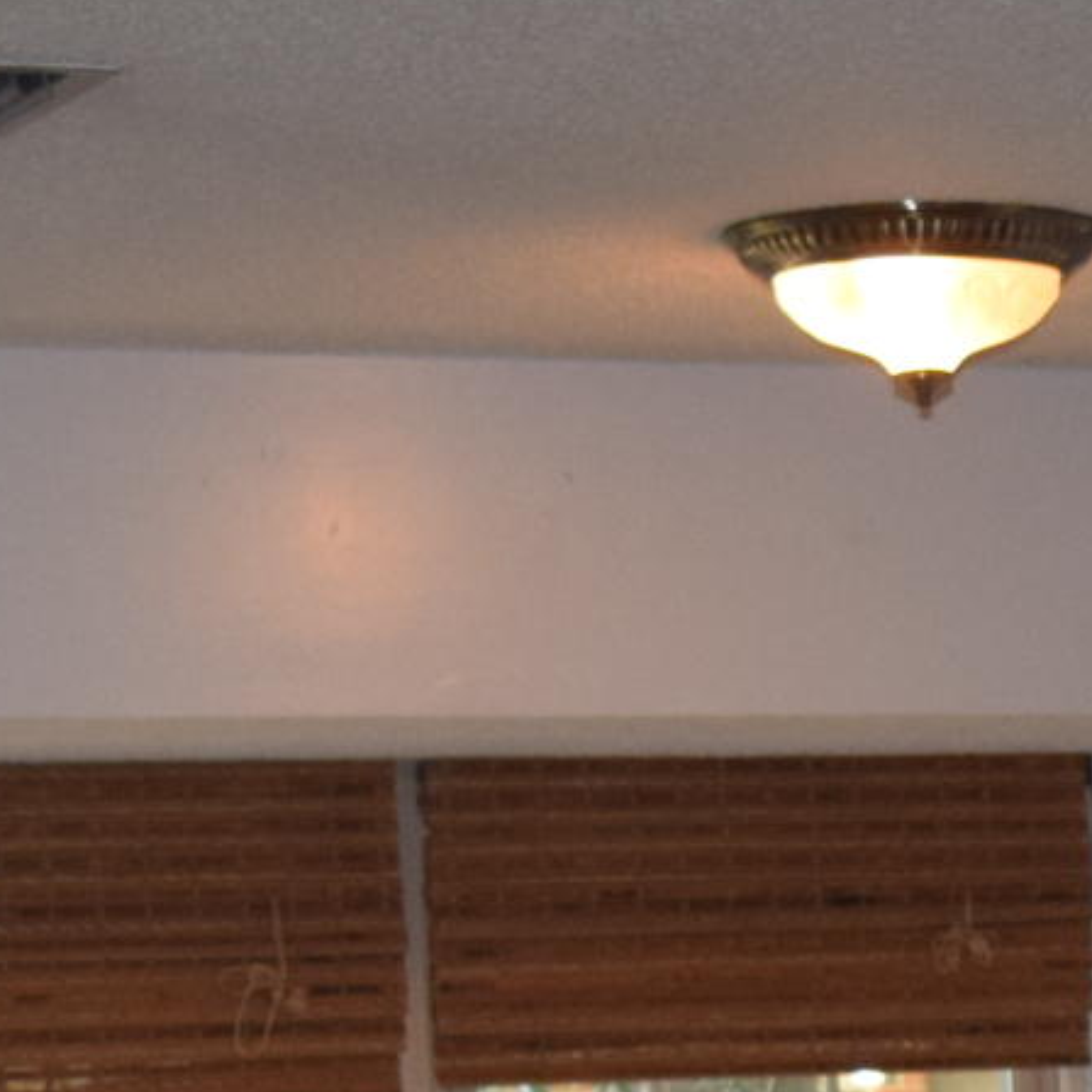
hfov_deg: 8.2
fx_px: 7317
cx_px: 2065
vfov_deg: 8.4
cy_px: 1467
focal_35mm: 205
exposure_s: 1/100
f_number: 5
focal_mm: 24
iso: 800
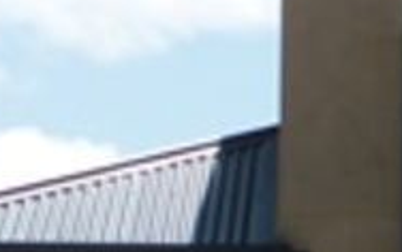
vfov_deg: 3.8
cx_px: 1264
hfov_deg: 5.6
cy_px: 415
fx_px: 3795
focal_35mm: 346
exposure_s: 1/1000
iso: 100
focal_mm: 7.4
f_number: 3.9
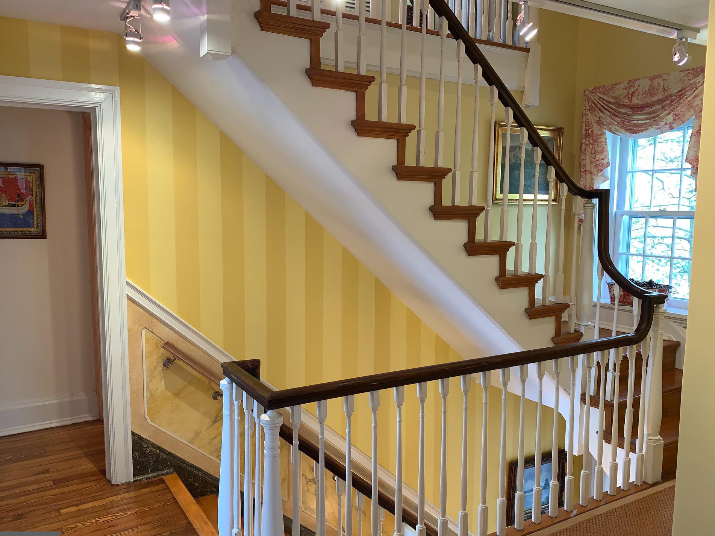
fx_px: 578
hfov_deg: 63.4
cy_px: 274
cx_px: 351
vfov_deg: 49.7
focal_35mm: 28
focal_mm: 4.25
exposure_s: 1/17
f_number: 1.8
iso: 32
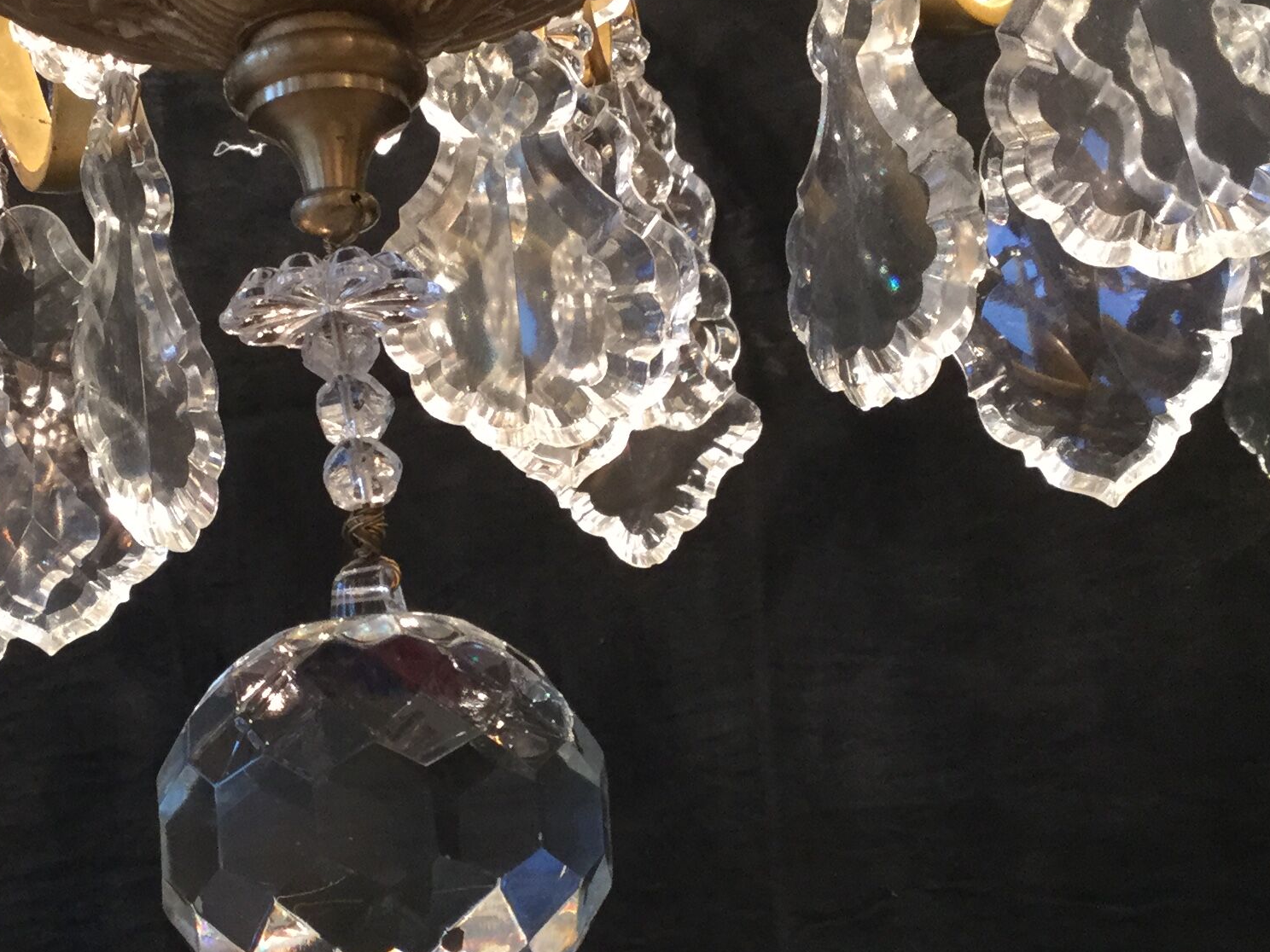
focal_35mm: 68
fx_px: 2495
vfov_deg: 21.6
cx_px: 469
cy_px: 567
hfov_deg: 28.4
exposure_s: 1/33
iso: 125
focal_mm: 3.3
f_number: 2.4
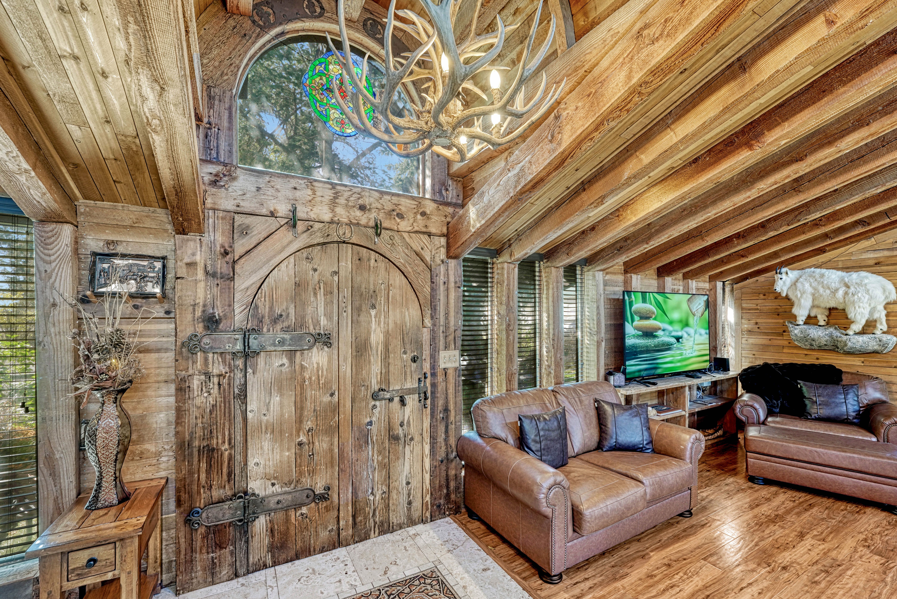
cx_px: 448
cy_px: 300
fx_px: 349
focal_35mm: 14
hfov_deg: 104.2
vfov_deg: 81.2
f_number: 8
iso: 400
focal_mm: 14
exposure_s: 2
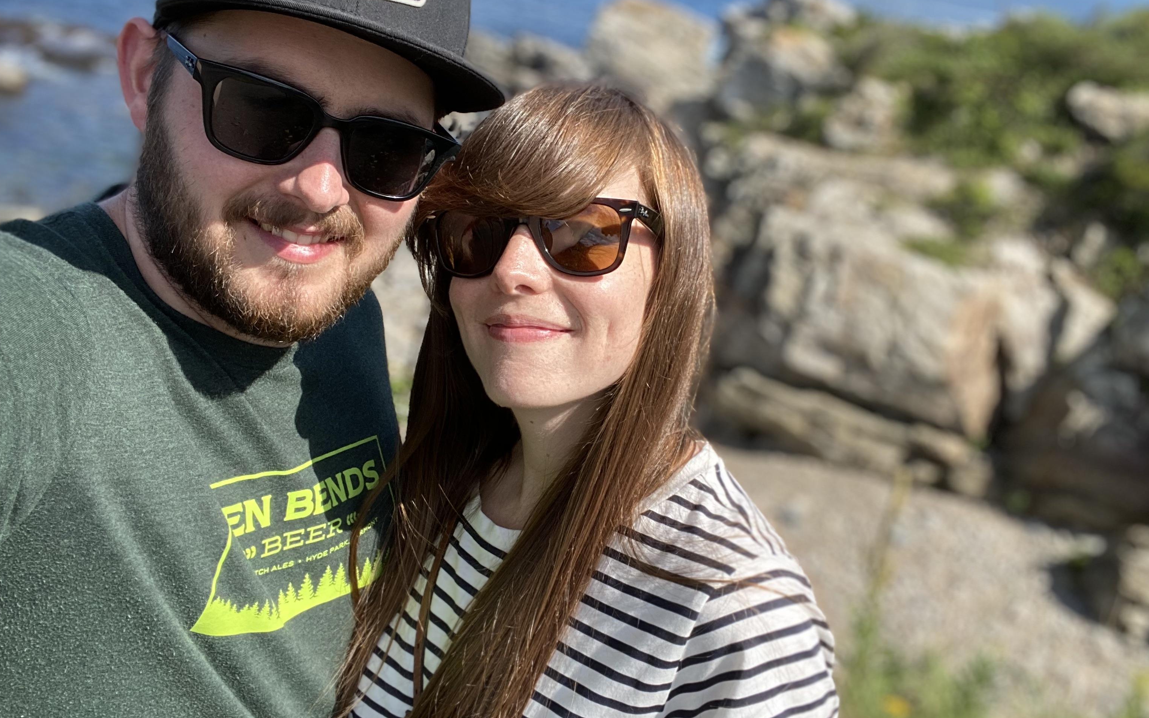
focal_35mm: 32
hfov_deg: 59.7
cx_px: 573
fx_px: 1002
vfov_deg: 39.4
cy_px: 353
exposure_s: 1/750
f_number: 2.2
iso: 25
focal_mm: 2.71
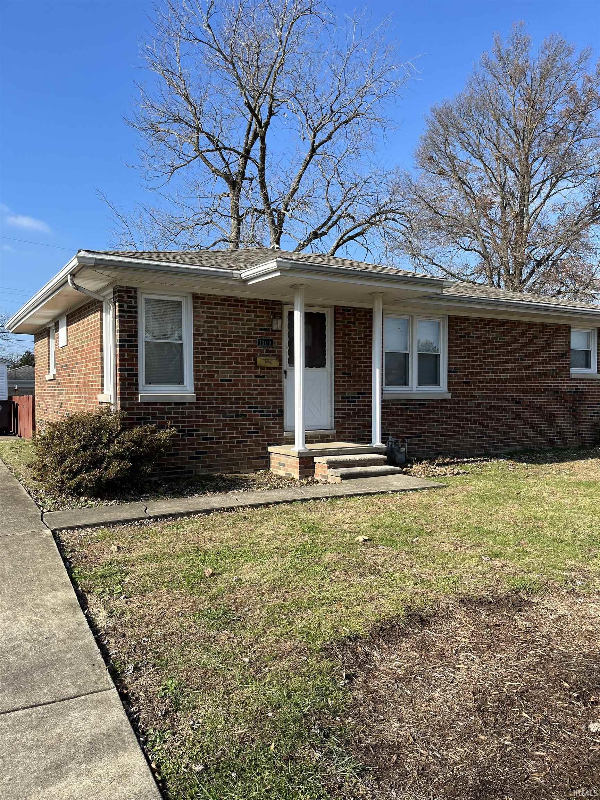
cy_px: 400
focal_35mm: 26
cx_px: 300
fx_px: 601
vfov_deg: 67.3
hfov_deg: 53.1
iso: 50
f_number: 1.6
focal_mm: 5.1
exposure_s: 1/1992
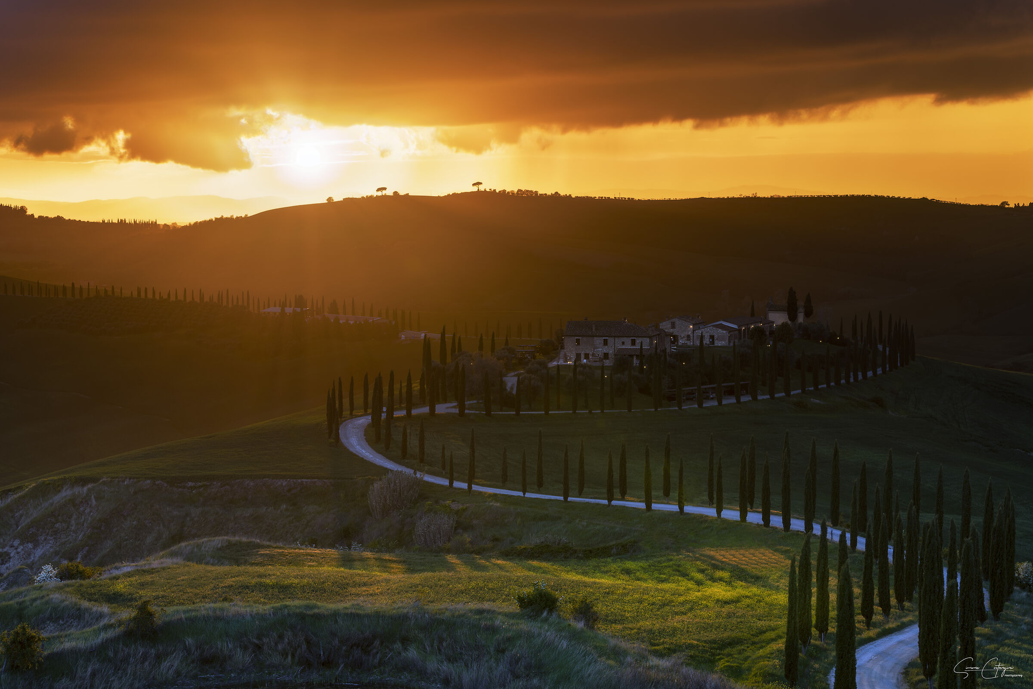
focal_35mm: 73
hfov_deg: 27.7
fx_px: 2095
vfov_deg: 18.7
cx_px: 516
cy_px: 344
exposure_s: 1/3
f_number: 11
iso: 100
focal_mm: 73
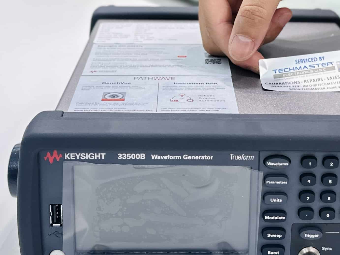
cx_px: 247
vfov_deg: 35.1
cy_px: 115
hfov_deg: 44.5
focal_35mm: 41
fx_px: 403
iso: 80
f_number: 1.78
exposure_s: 1/173
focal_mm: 6.86
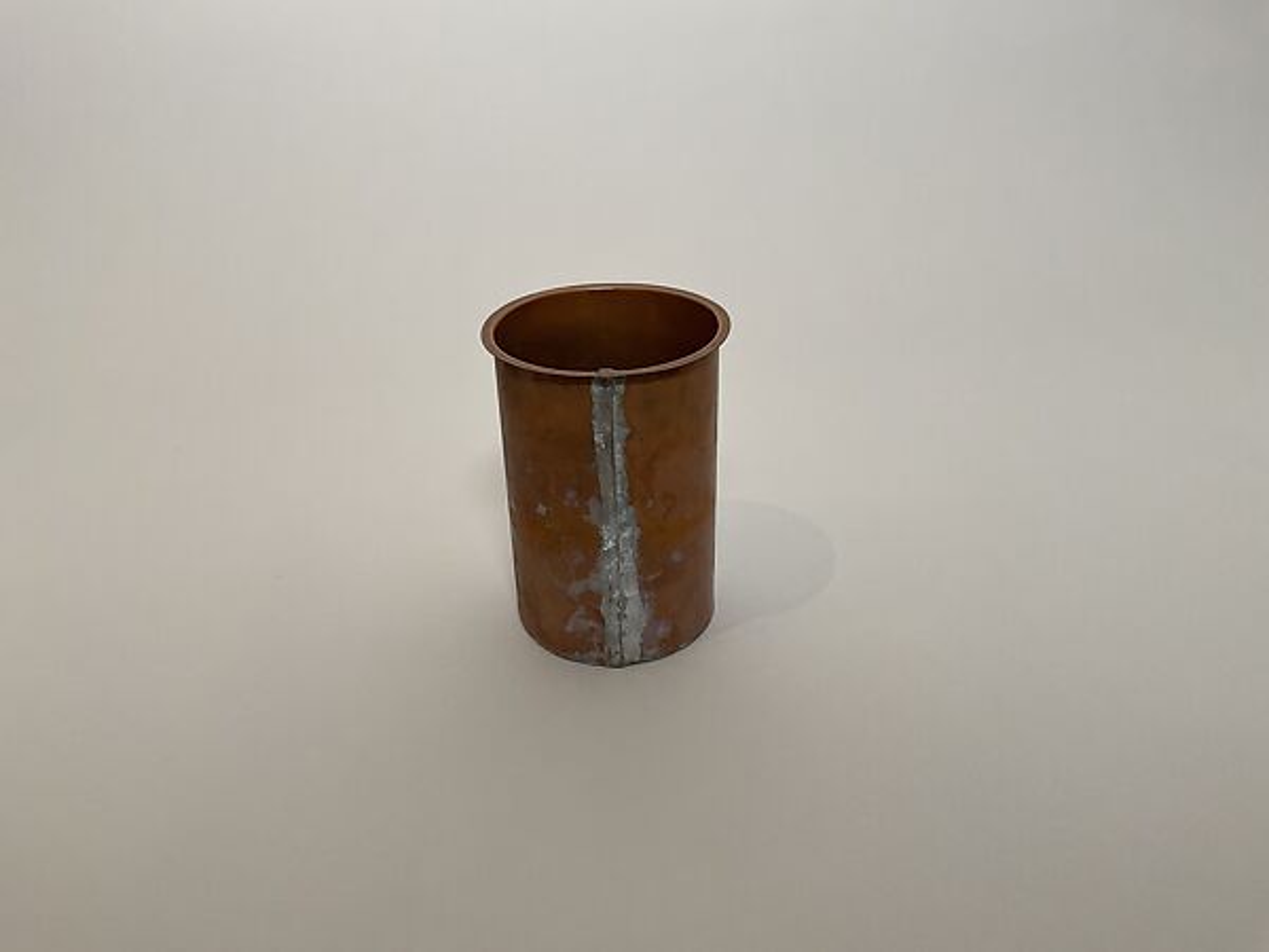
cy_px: 476
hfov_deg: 61.7
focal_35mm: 29
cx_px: 634
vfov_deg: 48.2
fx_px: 1063
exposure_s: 1/60
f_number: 1.8
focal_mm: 3
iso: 80
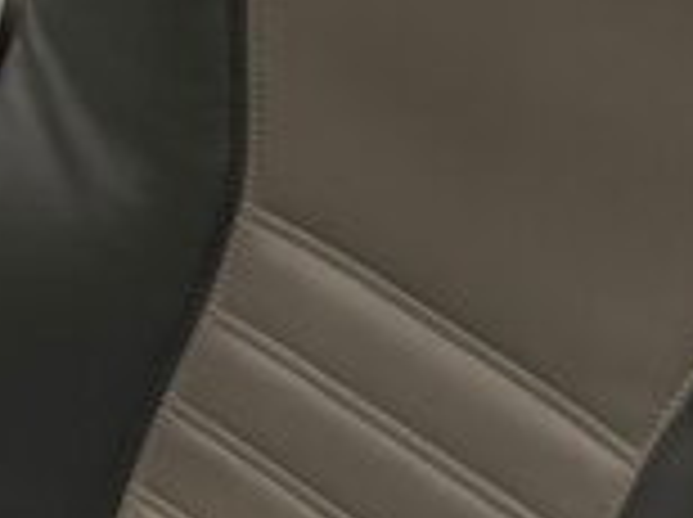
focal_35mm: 120
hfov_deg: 15.5
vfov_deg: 11.7
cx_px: -252
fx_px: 2399
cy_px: -293
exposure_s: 1/37
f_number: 1.78
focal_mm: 6.76
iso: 800
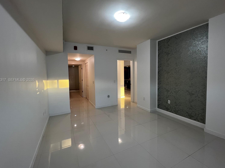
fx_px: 91
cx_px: 108
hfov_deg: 102.0
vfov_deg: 85.6
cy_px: 80
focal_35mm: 14
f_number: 1.8
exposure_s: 1/120
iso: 100
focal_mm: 1.57
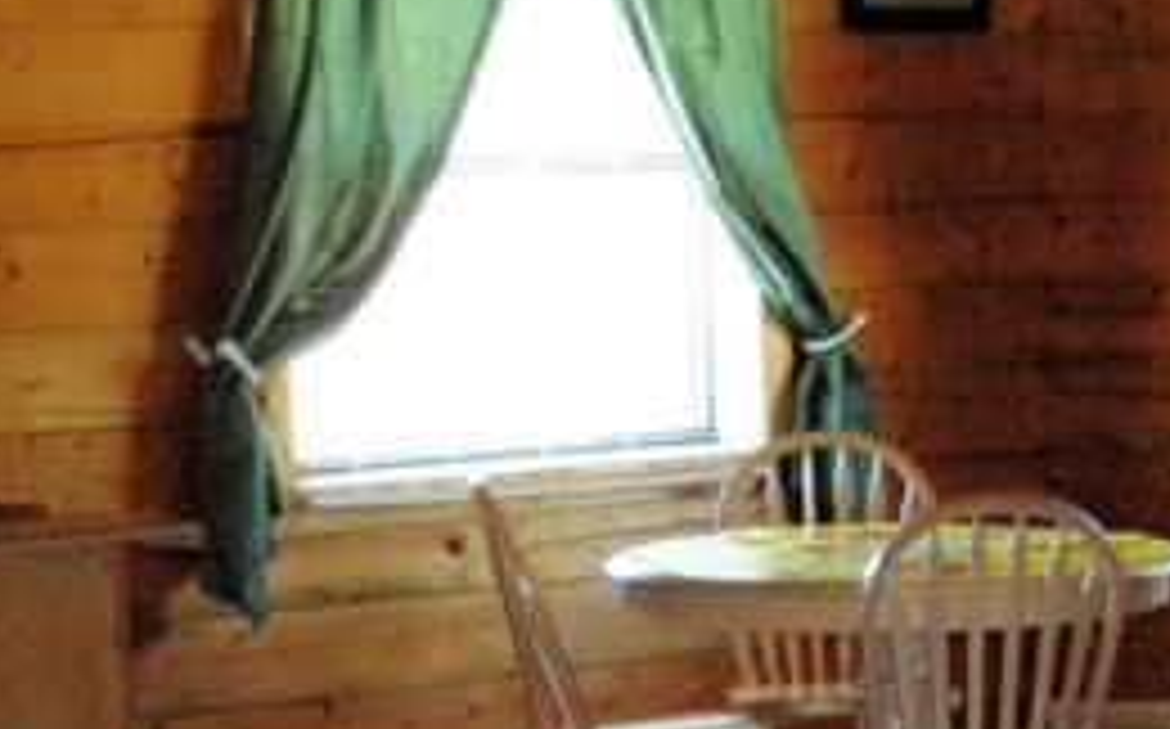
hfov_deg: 16.7
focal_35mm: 124
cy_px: 774
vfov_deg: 10.4
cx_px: 972
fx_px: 3950
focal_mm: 6.3
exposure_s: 1/16.2
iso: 200
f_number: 3.2
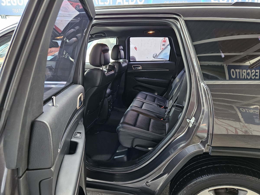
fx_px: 173
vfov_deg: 58.9
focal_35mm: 23
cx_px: 130
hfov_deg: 73.9
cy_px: 98
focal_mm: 5.4
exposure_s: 1/24
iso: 640
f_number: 1.8
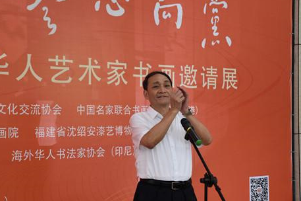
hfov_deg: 30.1
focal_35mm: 67
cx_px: 152
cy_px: 112
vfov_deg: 20.3
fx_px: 560
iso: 400
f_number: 4.2
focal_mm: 34
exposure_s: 1/80
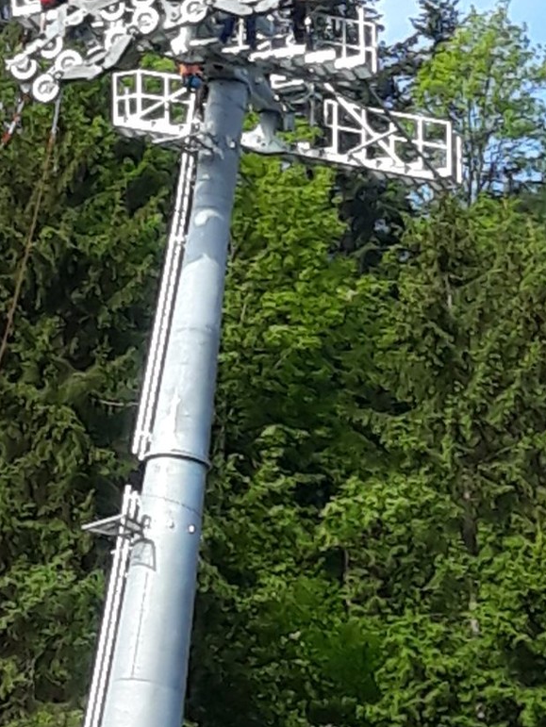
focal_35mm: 56
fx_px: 1177
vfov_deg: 33.7
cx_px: 233
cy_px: 188
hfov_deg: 26.1
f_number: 1.7
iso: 40
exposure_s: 1/612
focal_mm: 3.71
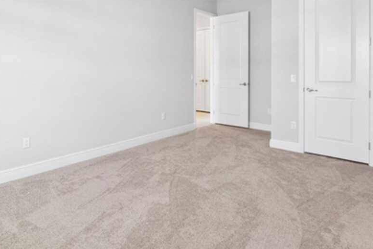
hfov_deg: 74.8
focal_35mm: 23
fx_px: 238
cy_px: 71
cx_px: 139
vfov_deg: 53.3
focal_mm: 14
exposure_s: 1/10
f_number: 8
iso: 400
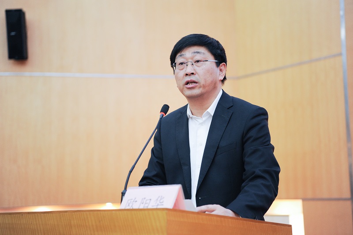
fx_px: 686
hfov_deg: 28.9
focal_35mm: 70
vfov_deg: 19.4
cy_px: 118
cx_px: 176
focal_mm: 70
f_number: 2.8
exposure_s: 1/100
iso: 1600
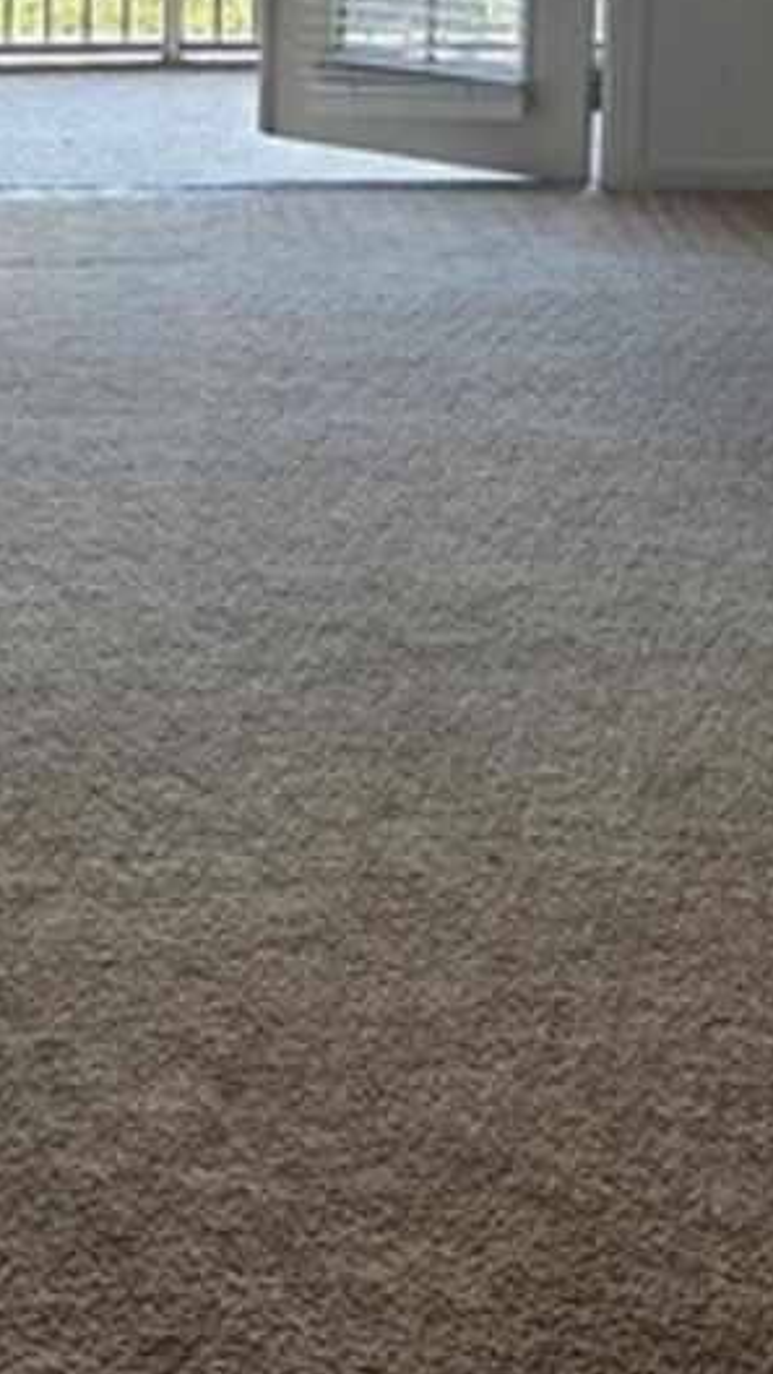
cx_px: 492
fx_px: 2952
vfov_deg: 24.6
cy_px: -88
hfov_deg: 14.9
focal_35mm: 81
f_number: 1.8
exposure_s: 1/55
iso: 32
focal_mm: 5.4
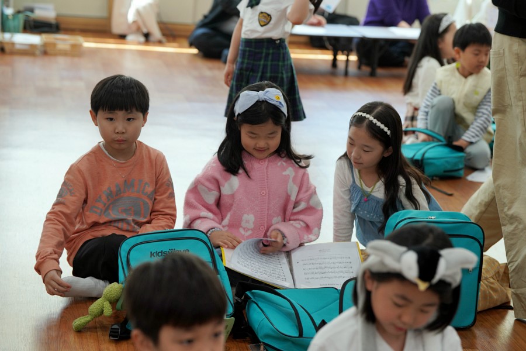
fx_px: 1286
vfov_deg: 15.5
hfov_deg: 23.1
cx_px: 263
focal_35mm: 88
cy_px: 176
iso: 800
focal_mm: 88
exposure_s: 1/160
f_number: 4
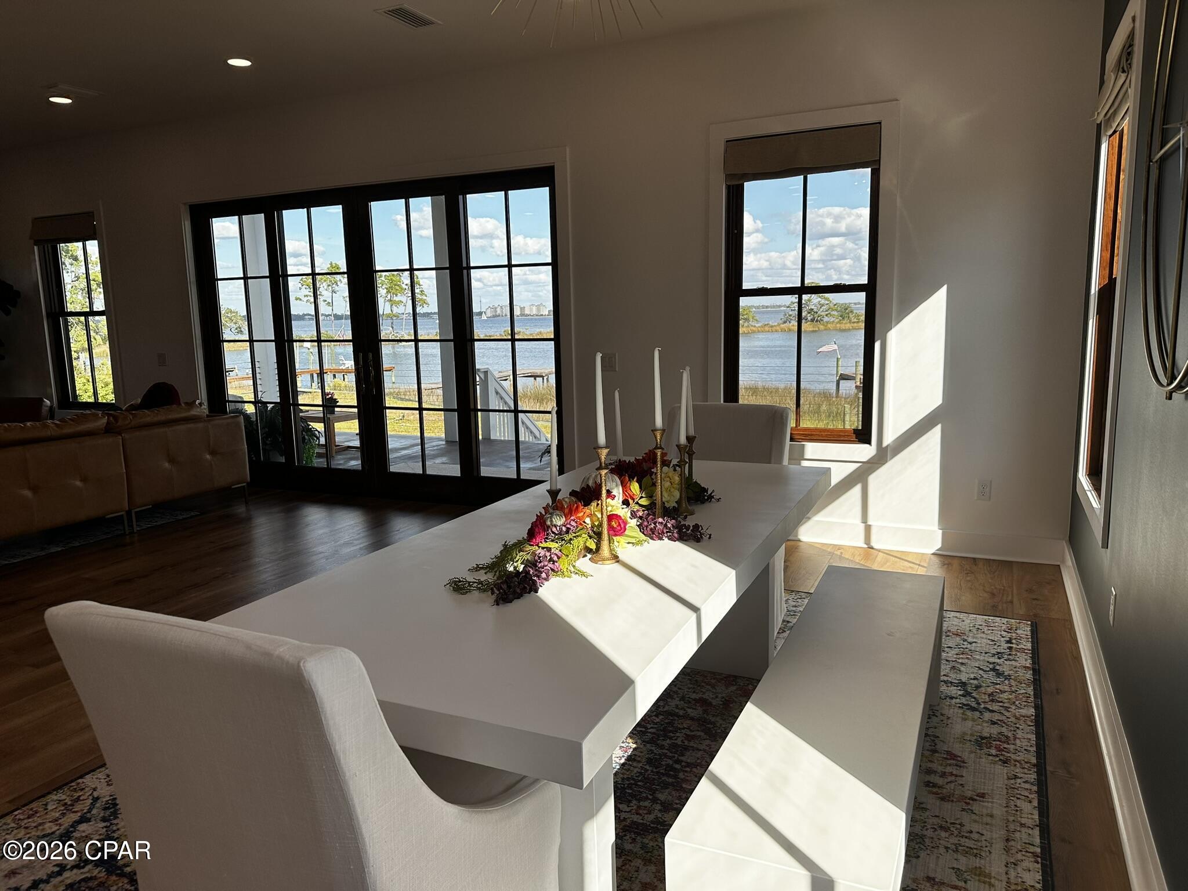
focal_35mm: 24
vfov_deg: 56.8
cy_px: 446
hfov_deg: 71.6
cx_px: 594
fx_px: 824
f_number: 1.78
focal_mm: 6.86
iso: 80
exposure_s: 1/1587
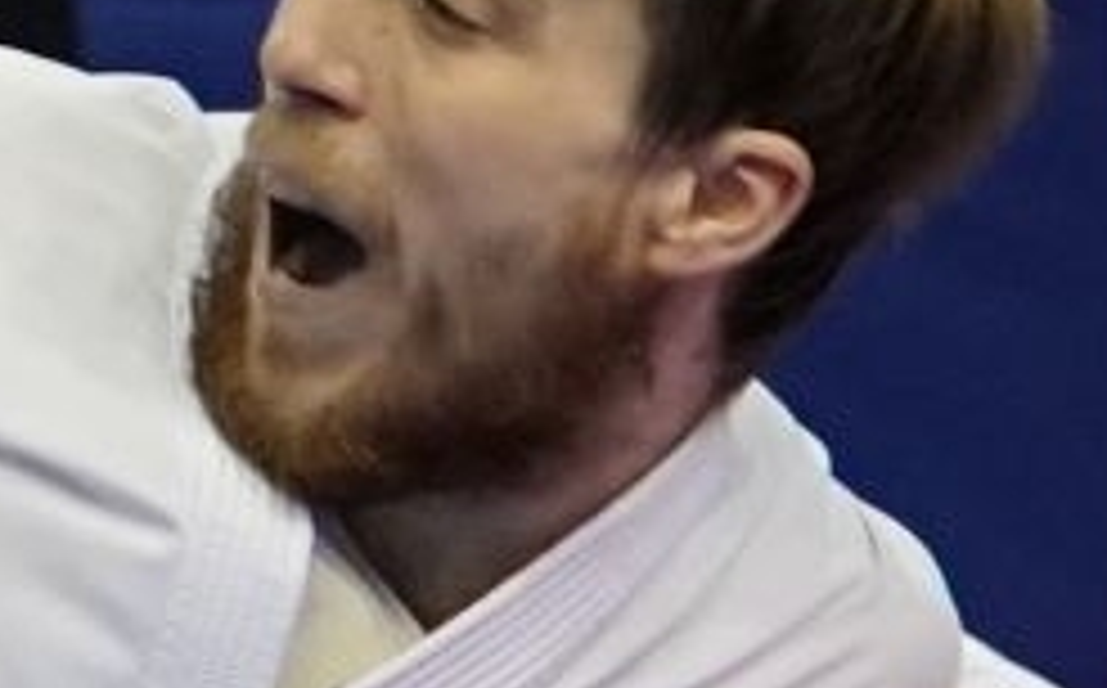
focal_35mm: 986
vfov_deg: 1.3
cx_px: -2264
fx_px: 29706
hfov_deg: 2.1
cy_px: 1052
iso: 4000
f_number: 2.8
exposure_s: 1/1000
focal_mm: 88
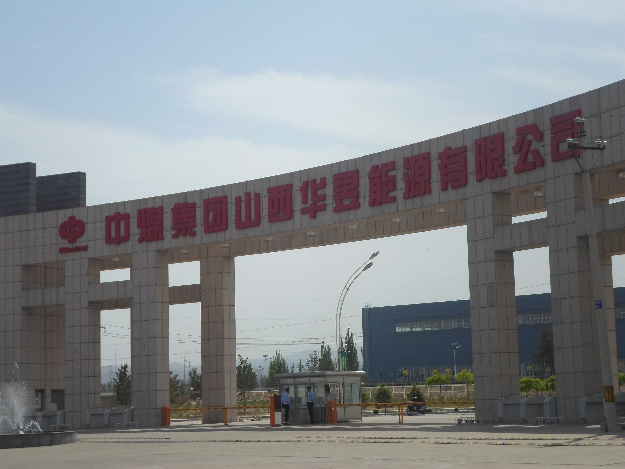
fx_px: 1462
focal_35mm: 81
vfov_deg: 18.2
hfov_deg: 24.1
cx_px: 312
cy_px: 234
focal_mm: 14.6
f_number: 4.7
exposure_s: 1/1000
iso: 80
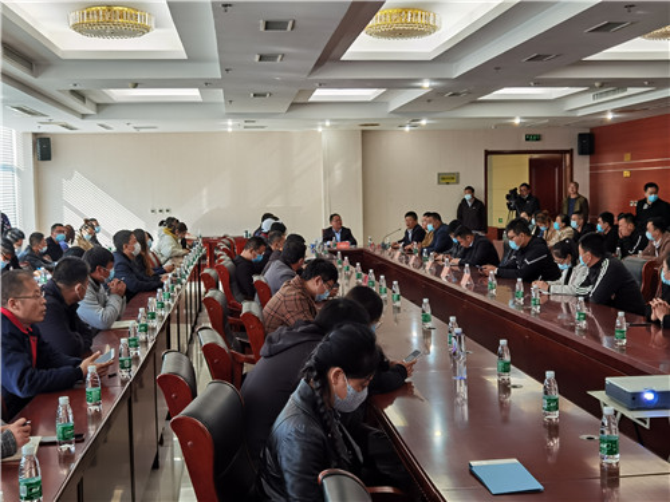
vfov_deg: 32.2
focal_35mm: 45
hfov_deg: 42.1
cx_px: 335
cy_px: 251
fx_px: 871
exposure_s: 1/100
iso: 50
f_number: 1.9
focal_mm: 6.71
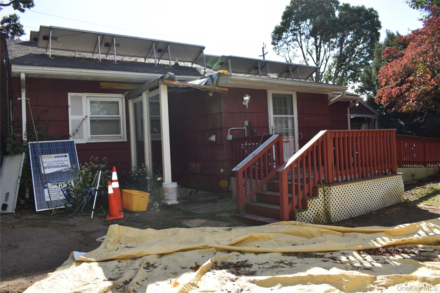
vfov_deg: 47.9
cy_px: 146
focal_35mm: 27
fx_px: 330
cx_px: 220
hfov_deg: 67.4
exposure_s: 1/200
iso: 100
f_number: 7.1
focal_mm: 18
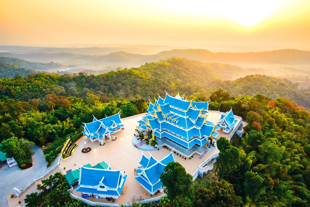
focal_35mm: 20
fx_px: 172
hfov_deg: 84.0
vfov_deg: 62.0
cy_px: 104
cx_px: 155
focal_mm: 20
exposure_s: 1/250
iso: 400
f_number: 5.6
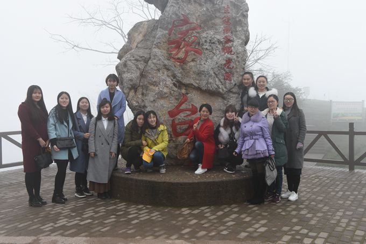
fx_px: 346
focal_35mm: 34
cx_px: 183
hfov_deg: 55.8
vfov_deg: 38.9
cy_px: 122
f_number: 11
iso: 200
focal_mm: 34
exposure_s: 1/50
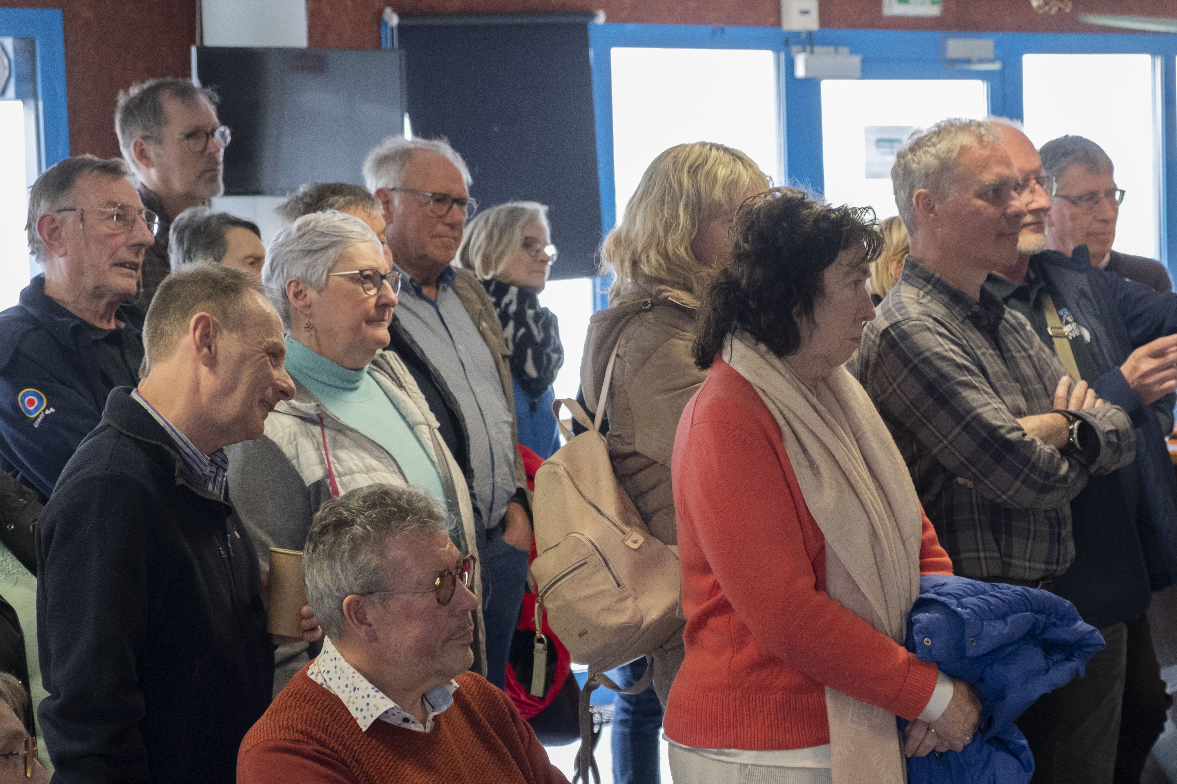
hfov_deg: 24.5
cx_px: 588
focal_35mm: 83
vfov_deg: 16.5
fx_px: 2713
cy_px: 392
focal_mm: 55
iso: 2000
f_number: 4
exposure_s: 1/100
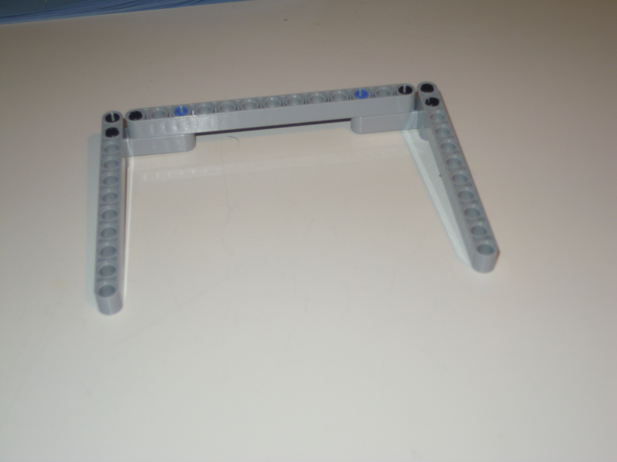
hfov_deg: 35.5
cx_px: 308
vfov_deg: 27.0
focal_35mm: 54
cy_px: 231
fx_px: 963
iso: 100
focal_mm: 9.6
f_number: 3.7
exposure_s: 1/40
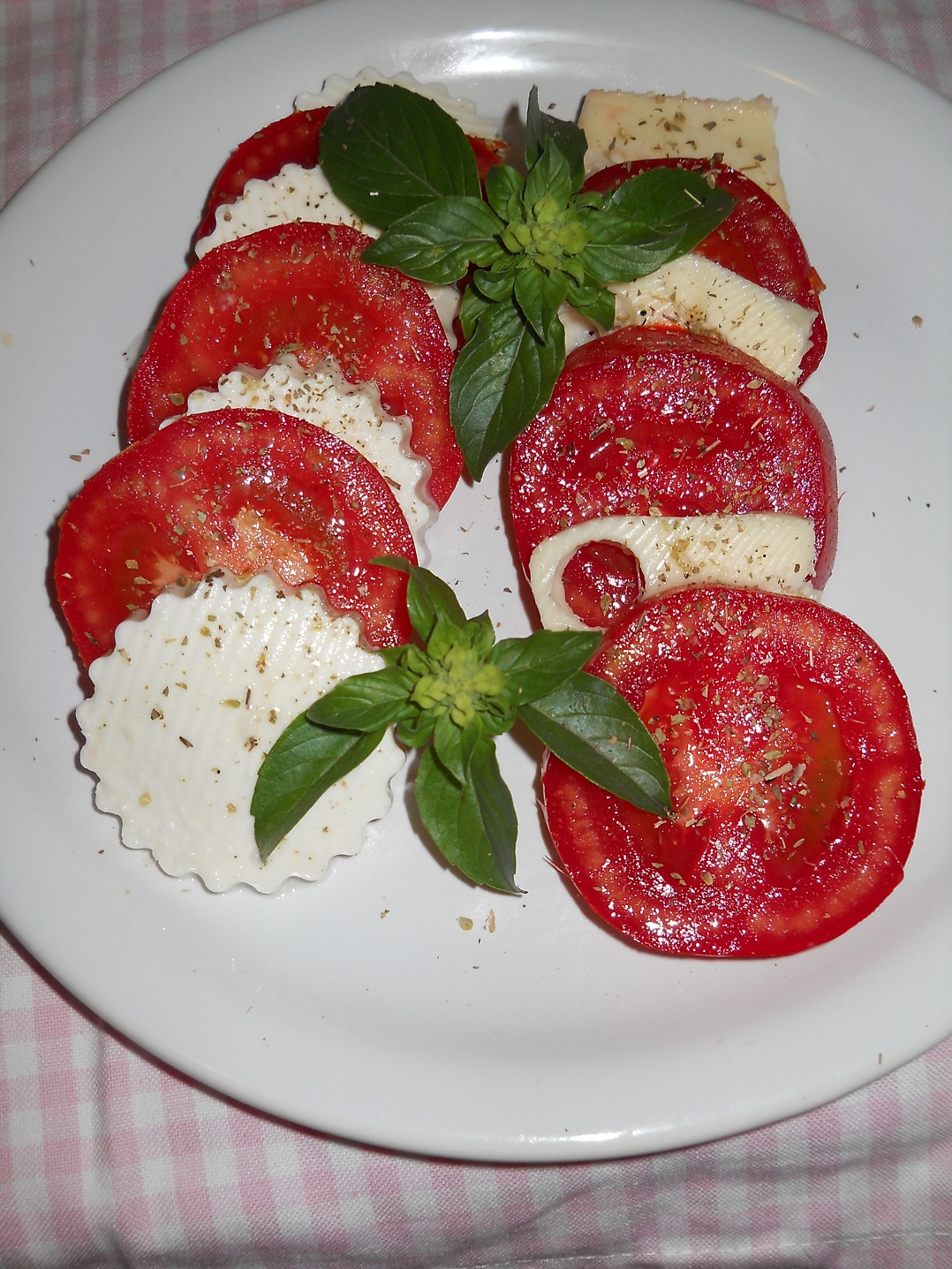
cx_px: 476
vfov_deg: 45.8
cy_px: 634
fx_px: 1503
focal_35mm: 41
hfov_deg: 35.1
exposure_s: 1/30
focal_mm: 6.72
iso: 80
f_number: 5.5
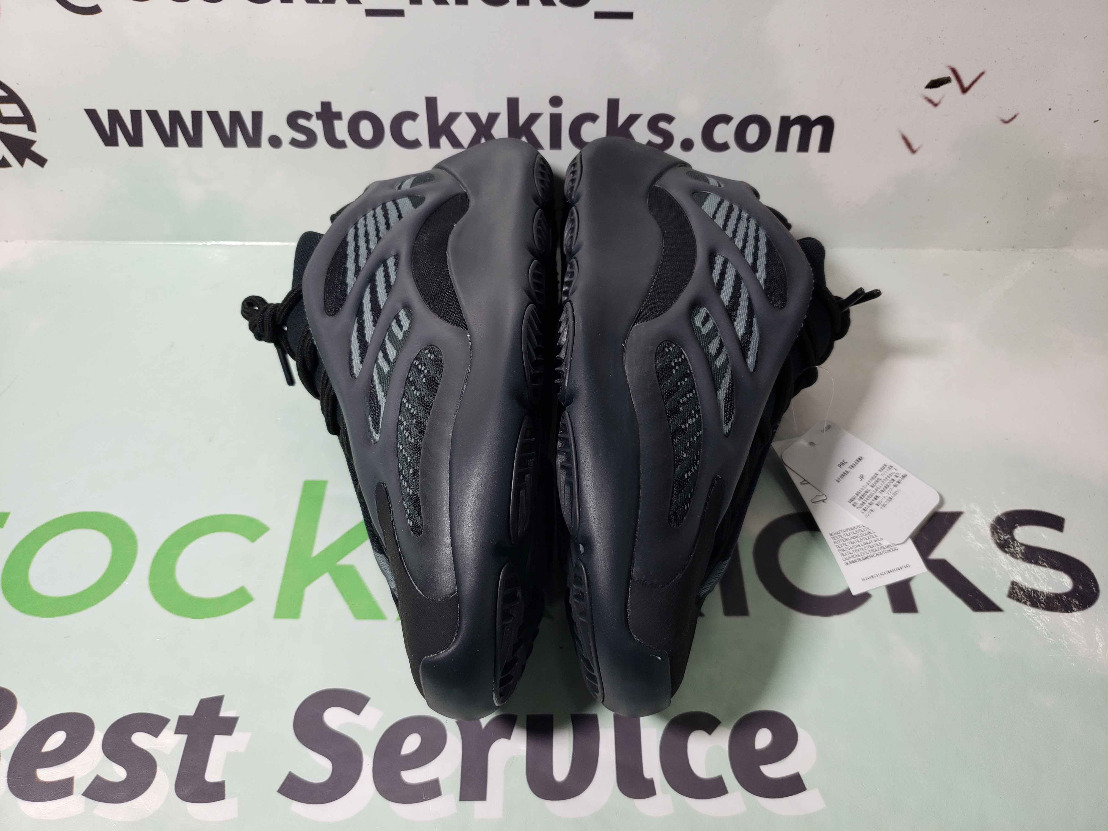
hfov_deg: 67.3
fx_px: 832
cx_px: 554
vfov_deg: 53.1
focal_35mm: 26
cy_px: 416
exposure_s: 1/324
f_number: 1.5
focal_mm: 4.3
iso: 50
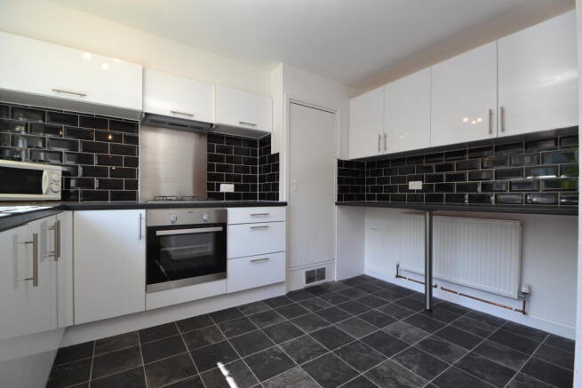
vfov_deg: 77.4
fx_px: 243
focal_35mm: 15
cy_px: 194
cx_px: 291
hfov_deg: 100.4
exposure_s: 1/100
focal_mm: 10
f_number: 5
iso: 400
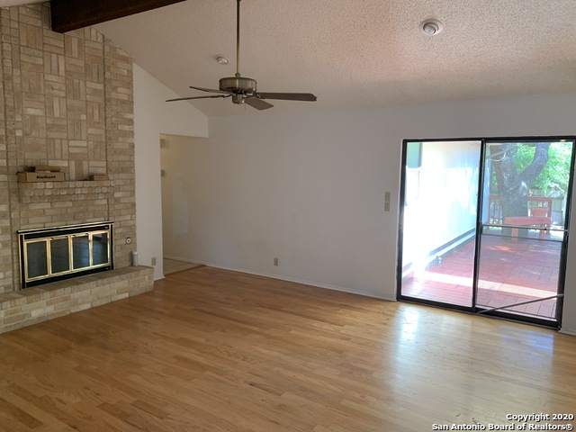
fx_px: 433
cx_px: 288
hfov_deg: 67.3
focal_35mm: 26
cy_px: 216
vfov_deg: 53.1
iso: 80
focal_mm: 4.25
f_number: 1.8
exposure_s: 1/60
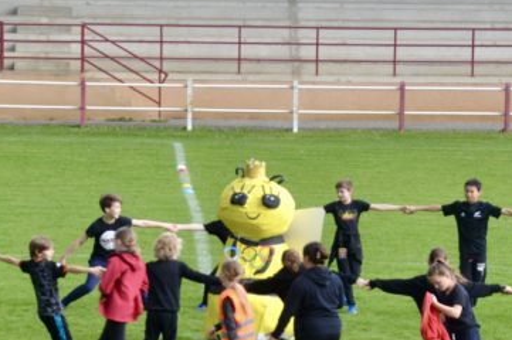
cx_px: 346
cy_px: 275
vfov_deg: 7.1
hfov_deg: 10.7
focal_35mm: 192
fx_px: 2728
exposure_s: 1/125
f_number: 5.6
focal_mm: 66
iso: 160
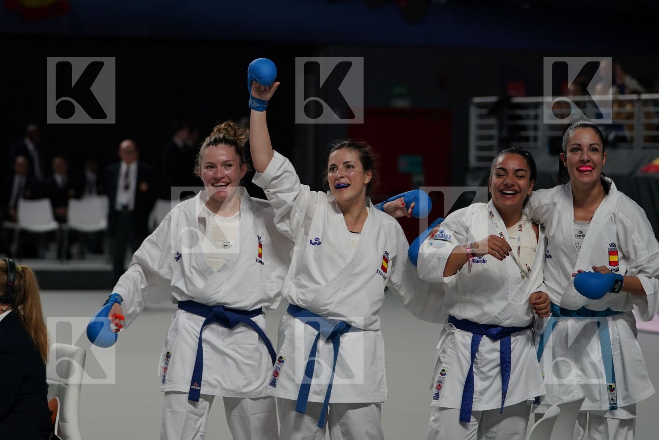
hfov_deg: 15.4
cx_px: 330
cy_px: 220
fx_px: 2434
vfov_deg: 10.3
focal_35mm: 133
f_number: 2.8
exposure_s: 1/1000
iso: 800
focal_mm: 89
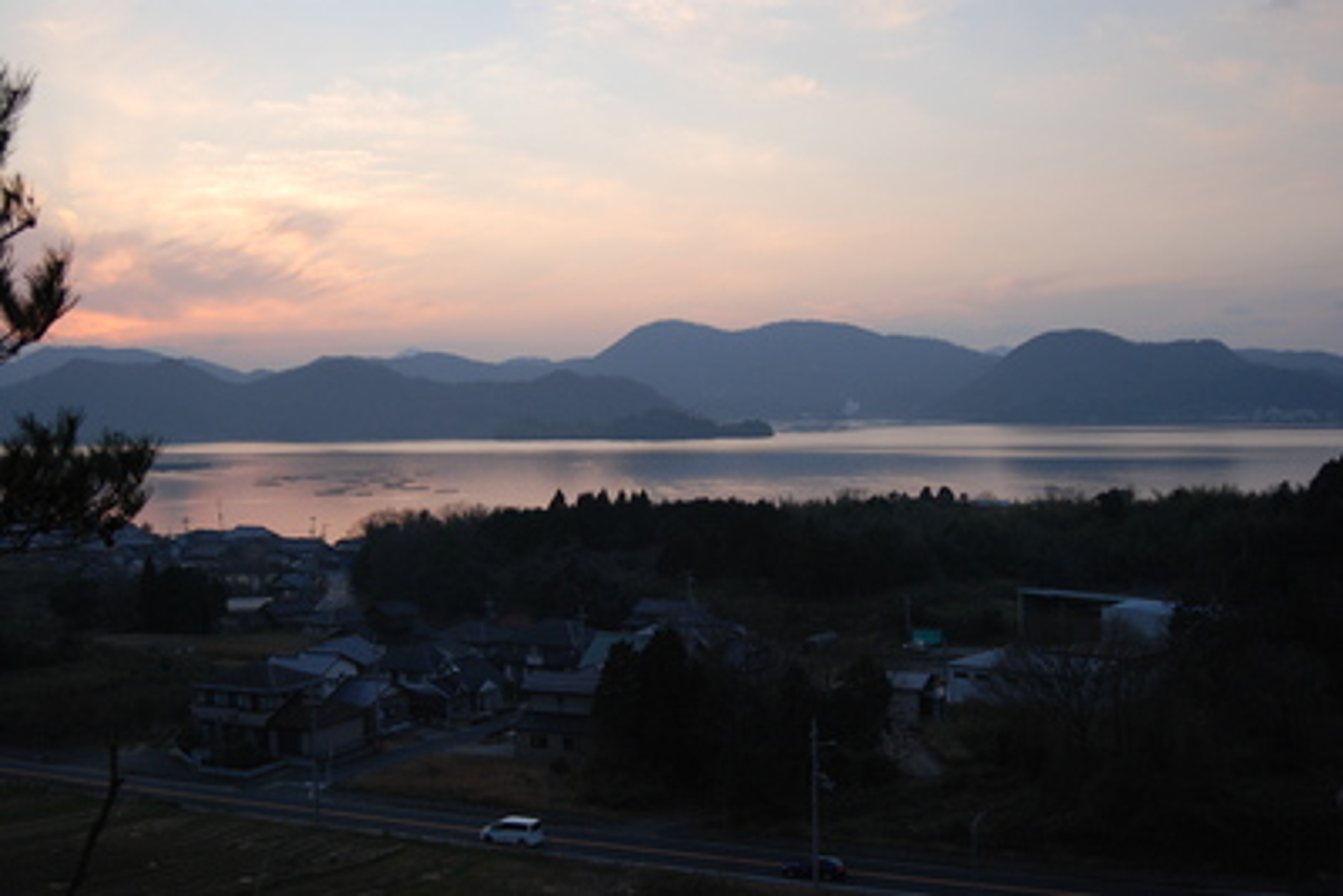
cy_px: 448
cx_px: 672
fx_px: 1567
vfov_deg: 31.9
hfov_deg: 46.4
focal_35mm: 42
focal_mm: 28
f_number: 4
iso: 400
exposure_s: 1/500
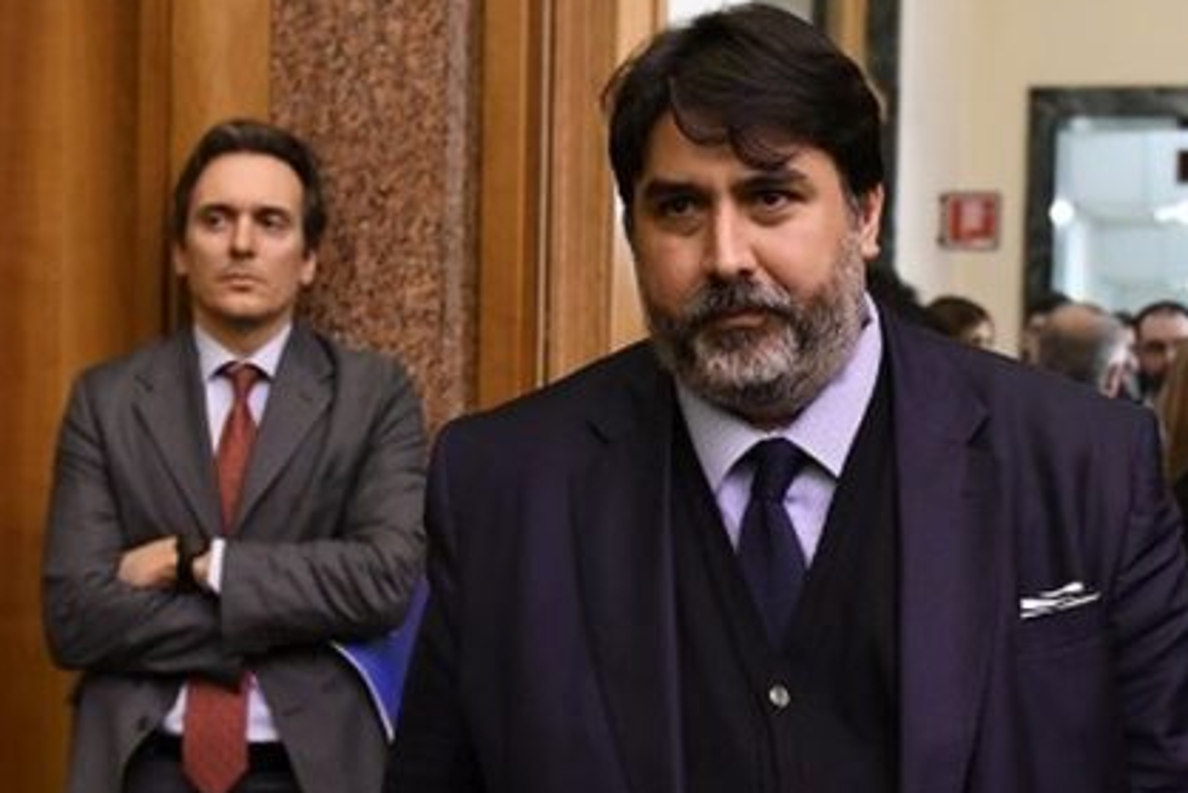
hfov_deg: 33.3
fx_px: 1981
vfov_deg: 22.6
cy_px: 468
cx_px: 711
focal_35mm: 60
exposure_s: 1/320
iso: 3200
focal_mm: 24
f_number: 2.8
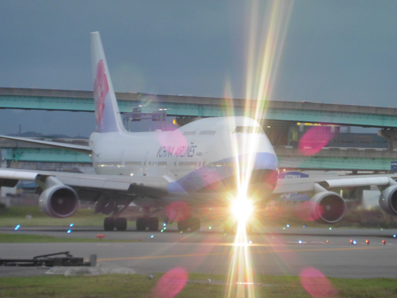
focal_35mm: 336
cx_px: 198
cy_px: 149
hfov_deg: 5.9
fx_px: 3853
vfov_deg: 4.4
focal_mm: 60
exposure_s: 1/8
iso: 400
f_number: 5.9
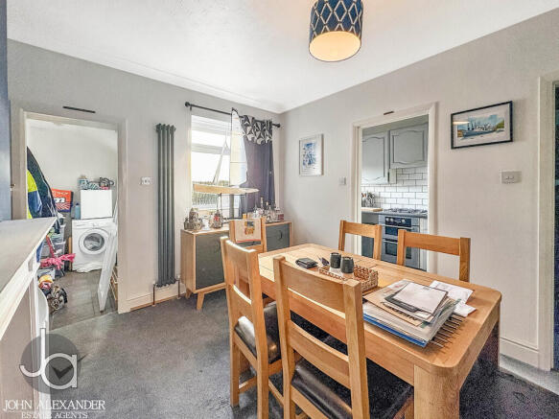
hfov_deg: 102.1
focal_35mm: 14
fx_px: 226
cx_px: 280
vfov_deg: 85.7
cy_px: 210
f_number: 2.2
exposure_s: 1/99
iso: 125
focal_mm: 2.22
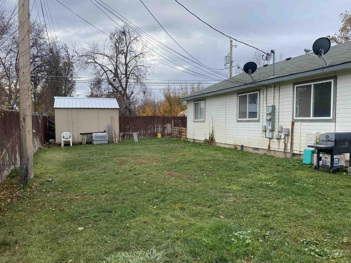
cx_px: 176
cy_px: 132
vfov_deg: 53.1
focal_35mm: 26
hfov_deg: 67.3
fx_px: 264
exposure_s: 1/1629
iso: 32
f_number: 1.8
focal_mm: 4.25
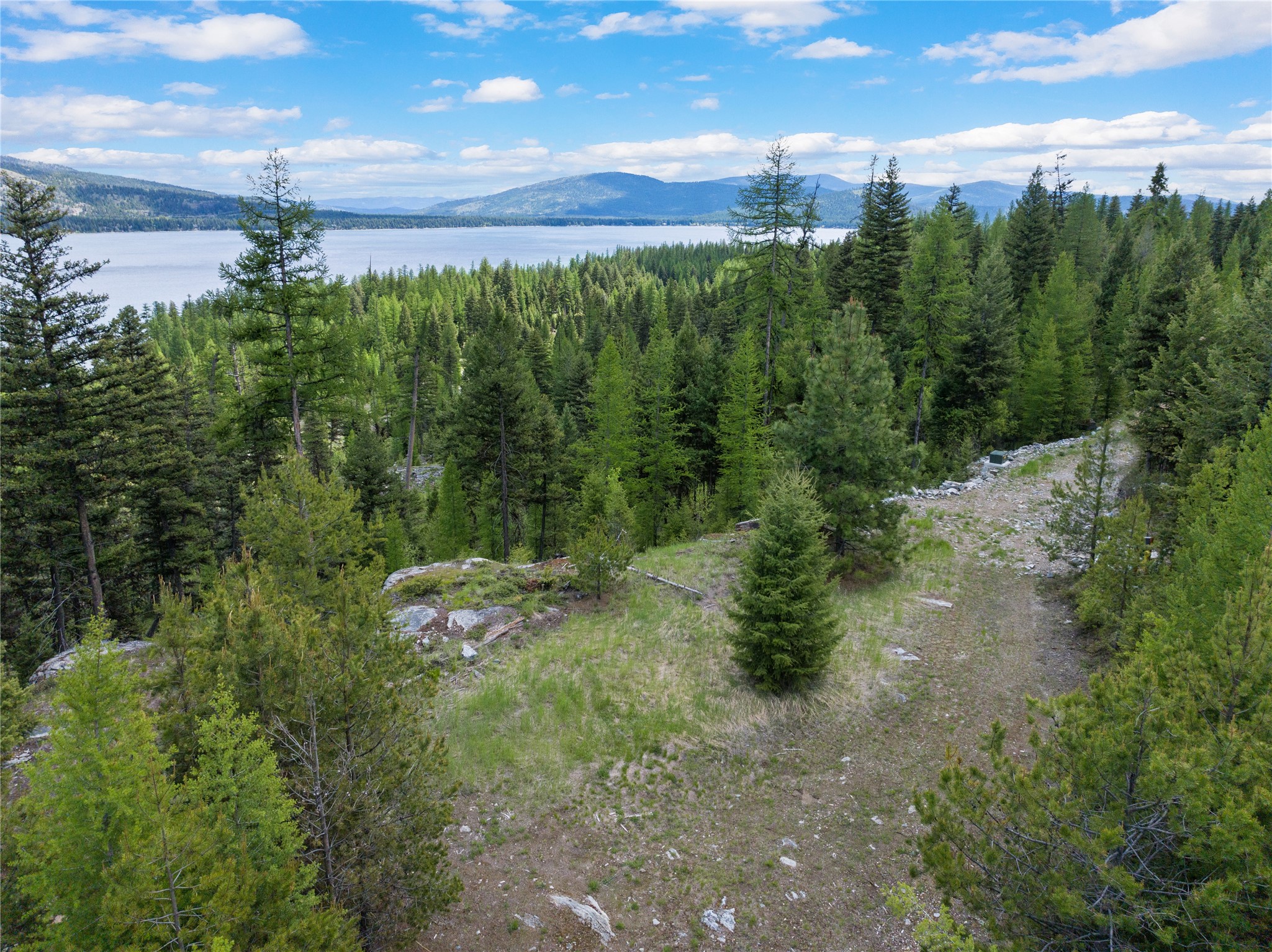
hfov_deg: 71.6
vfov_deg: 56.8
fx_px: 881
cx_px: 636
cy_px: 476
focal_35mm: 24
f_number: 2.8
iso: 400
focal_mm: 12.29
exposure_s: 1/4000
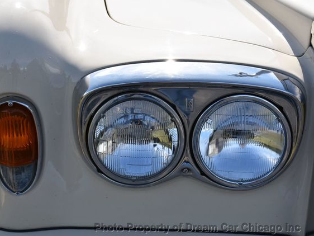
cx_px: 140
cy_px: 119
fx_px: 835
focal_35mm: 92
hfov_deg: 21.3
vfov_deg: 16.1
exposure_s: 1/500
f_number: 8
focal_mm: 56
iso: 140
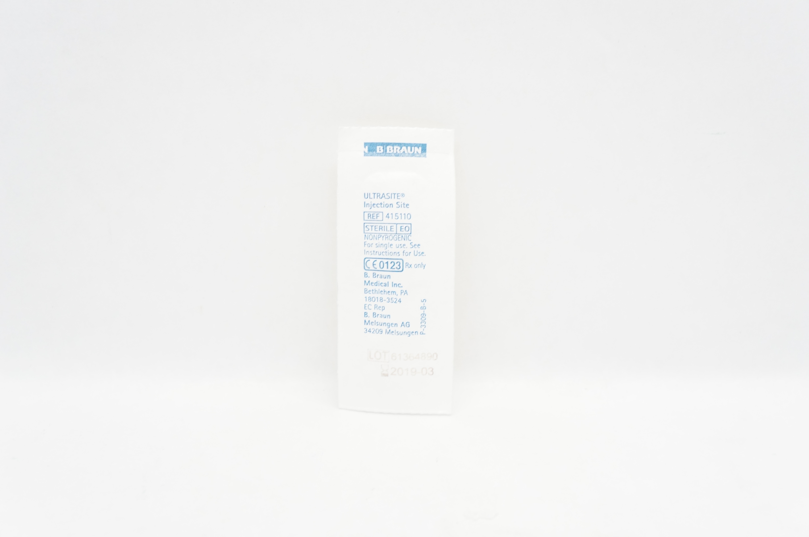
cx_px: 404
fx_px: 1010
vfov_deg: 29.8
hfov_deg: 43.6
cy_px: 268
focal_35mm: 45
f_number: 6.3
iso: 800
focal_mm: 30
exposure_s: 1/60
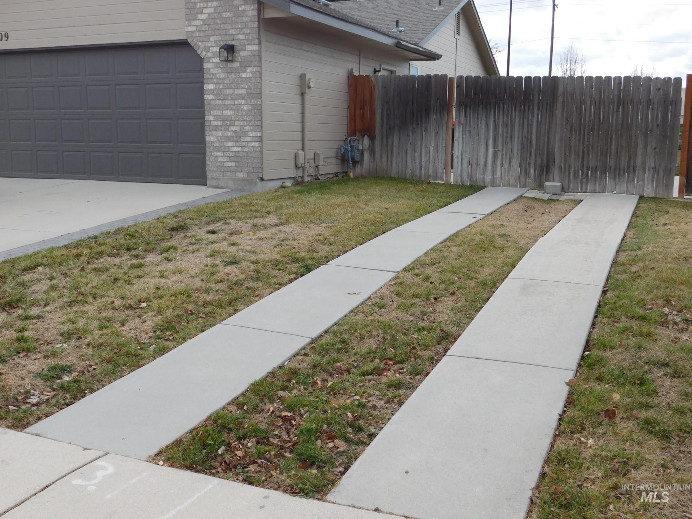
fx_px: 720
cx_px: 346
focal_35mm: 36
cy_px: 260
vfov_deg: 39.7
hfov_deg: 51.4
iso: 125
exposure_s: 1/200
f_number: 3.5
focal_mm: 6.3
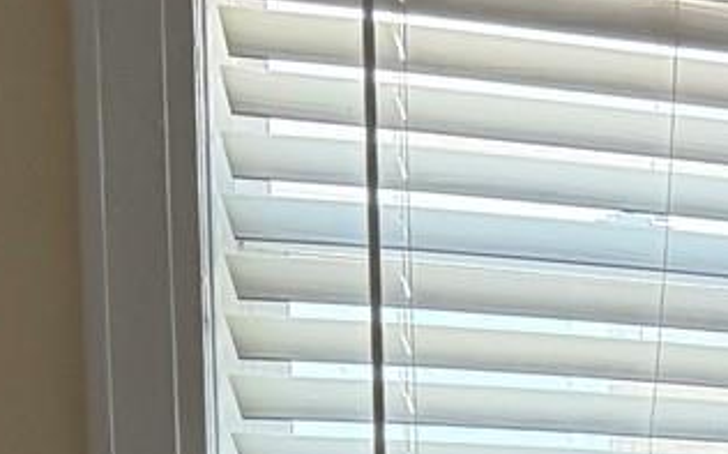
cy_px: 1263
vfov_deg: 7.2
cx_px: 1221
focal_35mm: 165
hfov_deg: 11.9
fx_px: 3271
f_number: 1.78
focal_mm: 6.76
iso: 200
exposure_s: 1/103
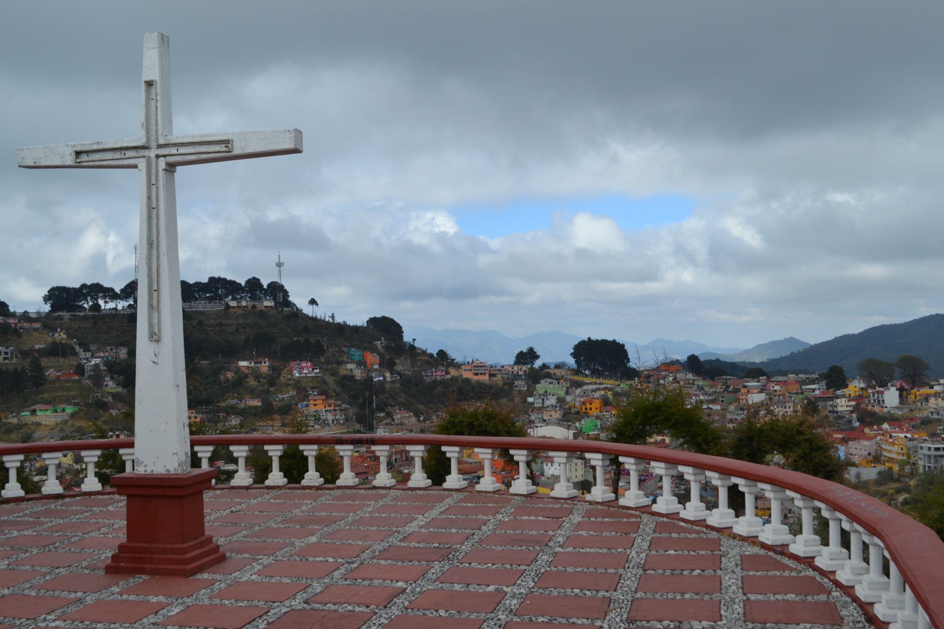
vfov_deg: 33.4
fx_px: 1049
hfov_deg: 48.5
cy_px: 312
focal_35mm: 40
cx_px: 471
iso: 100
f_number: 7.1
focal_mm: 26
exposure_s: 1/200
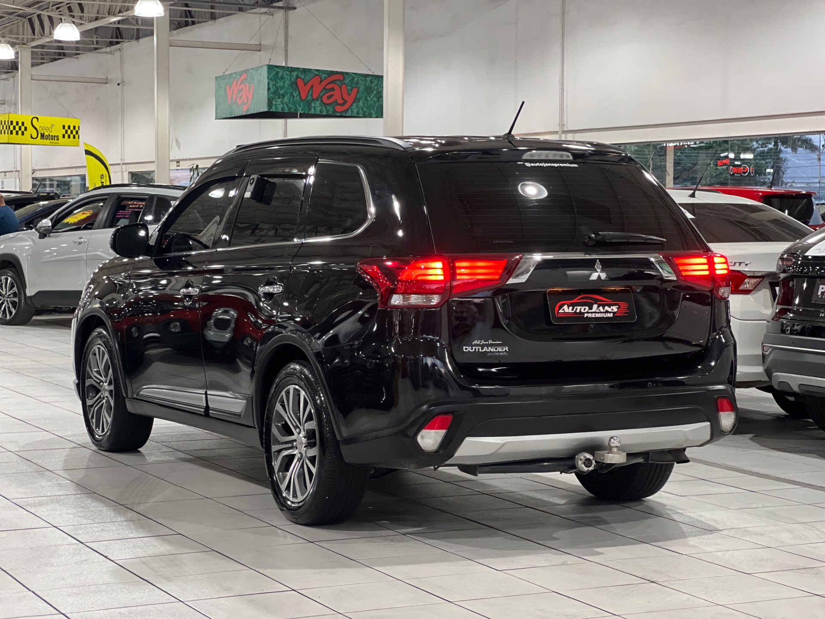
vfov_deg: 19.1
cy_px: 310
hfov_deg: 25.3
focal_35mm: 77
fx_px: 1835
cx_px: 412
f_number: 2.8
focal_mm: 9
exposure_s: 1/30
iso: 400
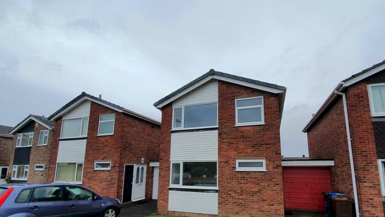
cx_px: 215
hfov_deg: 98.9
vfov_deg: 65.7
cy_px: 141
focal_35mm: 16
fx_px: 163
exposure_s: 1/408
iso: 50
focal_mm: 1.8
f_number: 2.2
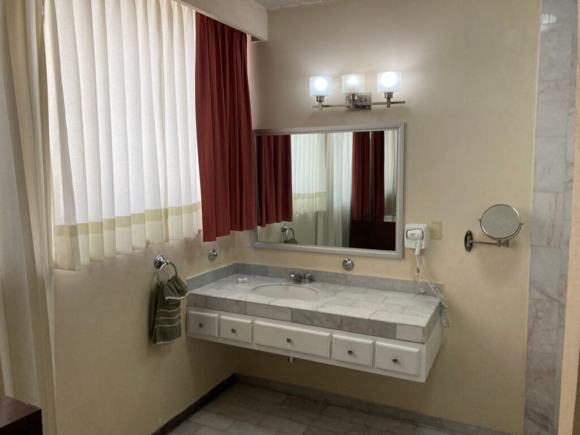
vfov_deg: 49.7
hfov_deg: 63.4
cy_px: 218
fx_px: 469
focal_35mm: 28
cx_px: 290
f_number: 1.8
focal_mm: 3.99
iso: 64
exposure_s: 1/60
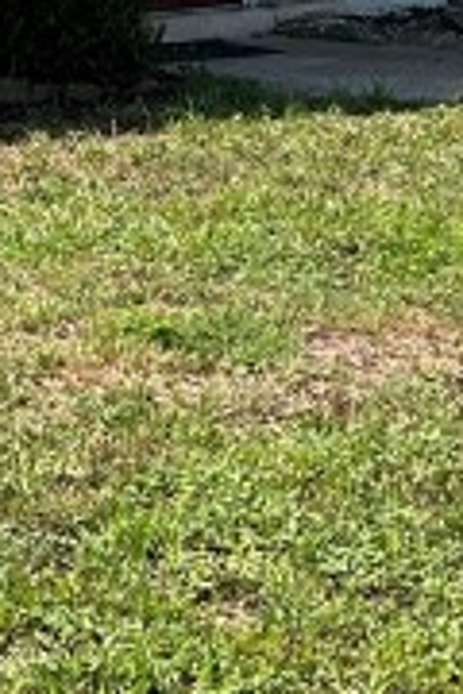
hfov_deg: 8.7
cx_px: -216
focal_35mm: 154
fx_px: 2971
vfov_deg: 13.0
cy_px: -116
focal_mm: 5.7
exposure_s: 1/4115
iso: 50
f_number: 1.5
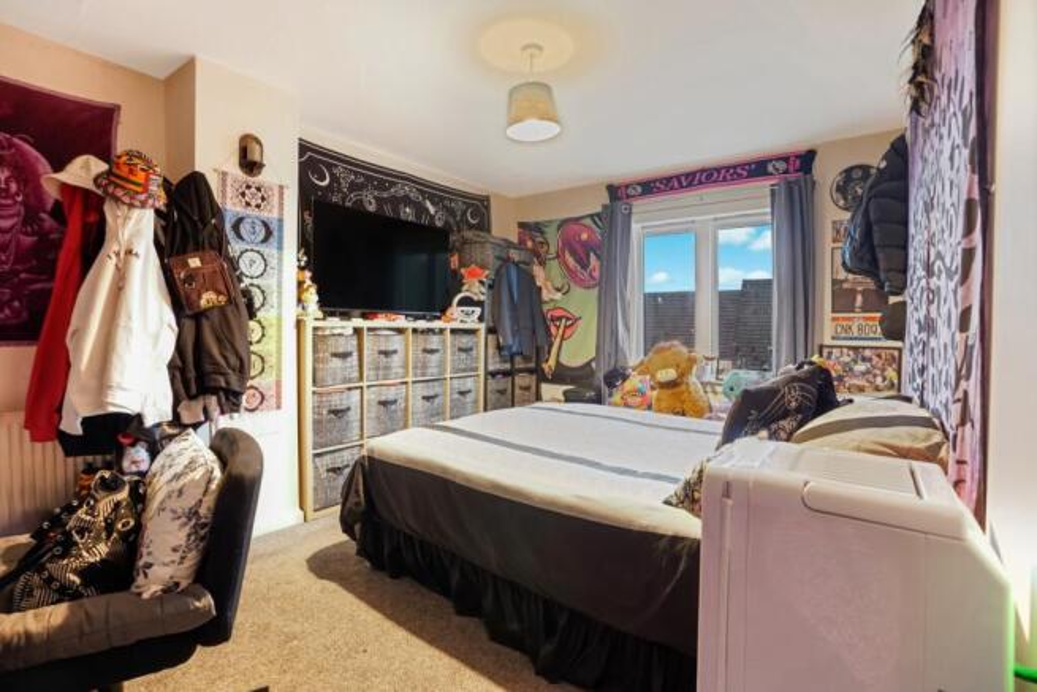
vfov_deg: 73.8
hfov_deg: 96.7
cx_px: 518
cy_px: 346
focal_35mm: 16
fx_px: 461
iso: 3200
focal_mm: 16
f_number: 5.6
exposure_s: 1/4
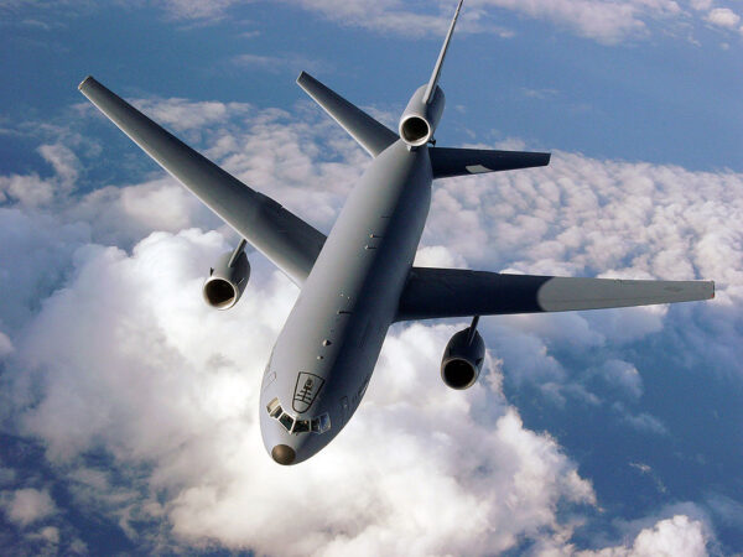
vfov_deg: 19.4
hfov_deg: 25.7
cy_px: 278
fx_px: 1631
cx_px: 372
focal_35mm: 76
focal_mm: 19.1
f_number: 9
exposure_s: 1/250
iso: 100
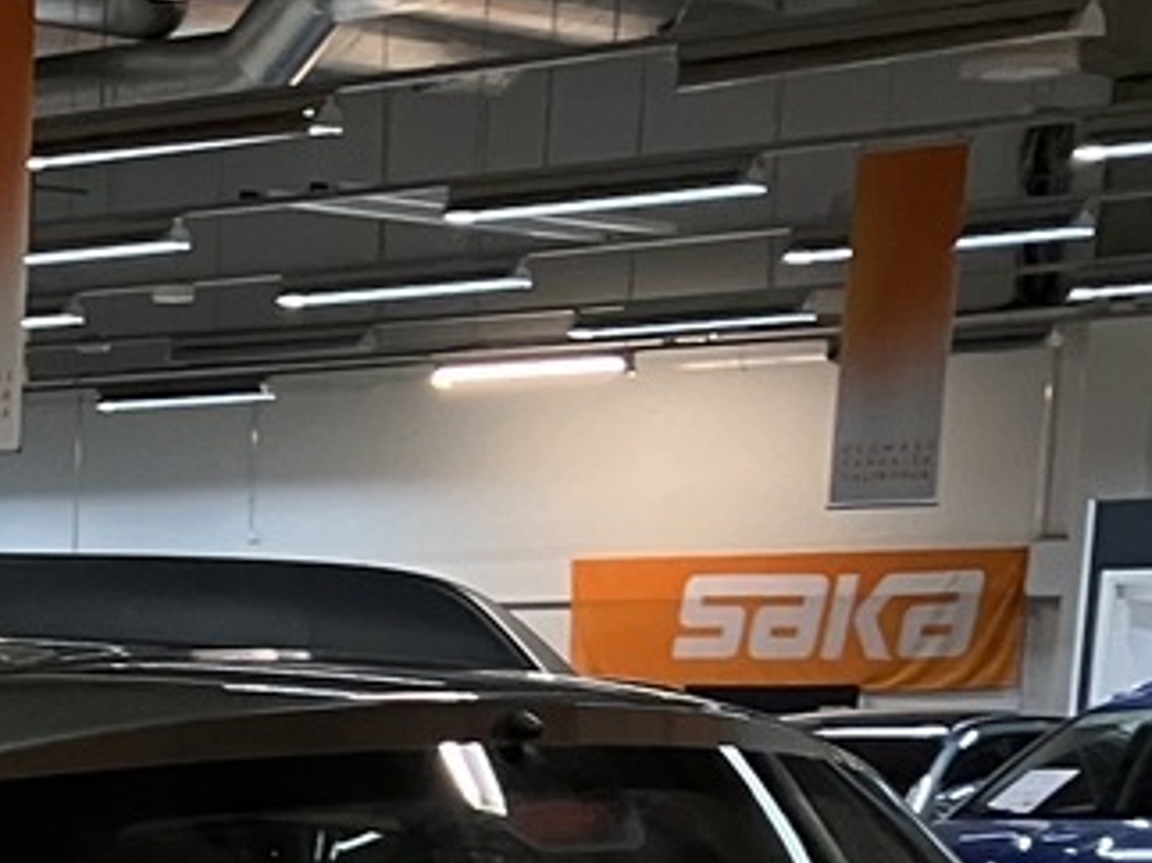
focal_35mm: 125
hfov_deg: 14.5
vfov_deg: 10.9
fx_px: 4158
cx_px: -688
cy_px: 1687
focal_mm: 3.99
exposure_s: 1/50
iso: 160
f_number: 1.8
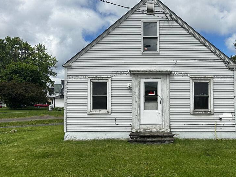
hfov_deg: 53.1
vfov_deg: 41.7
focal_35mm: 34
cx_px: 153
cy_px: 99
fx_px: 232
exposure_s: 1/7042
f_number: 1.78
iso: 80
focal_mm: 6.86
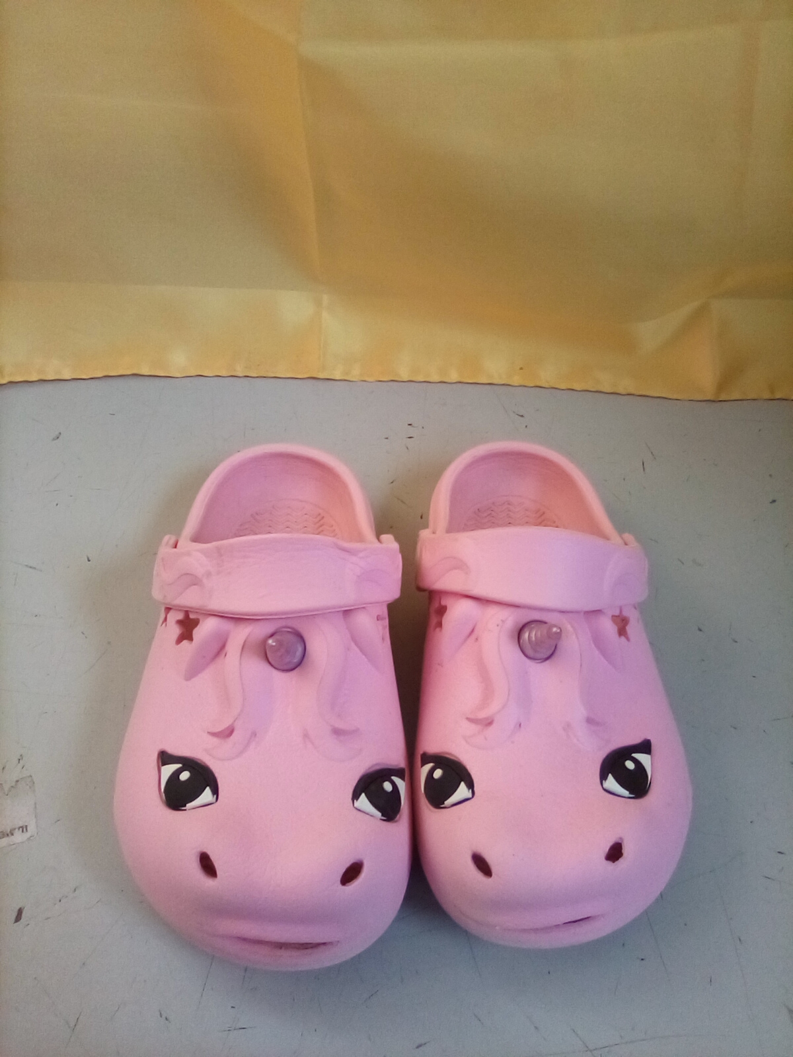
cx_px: 396
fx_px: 855
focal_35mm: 28
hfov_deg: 49.7
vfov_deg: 63.4
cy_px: 528
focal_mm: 2.27
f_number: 2.2
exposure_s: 1/196
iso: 68
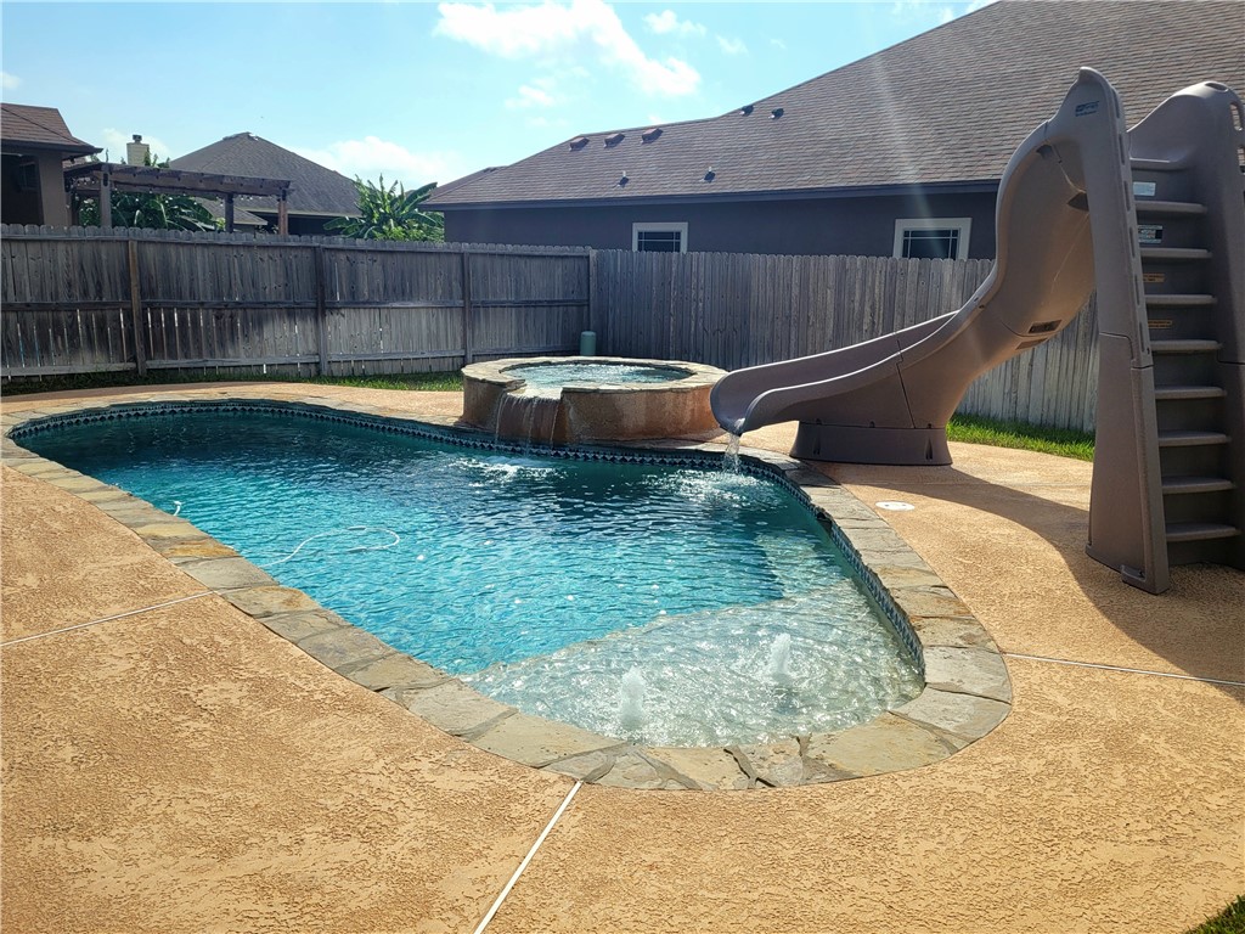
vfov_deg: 53.1
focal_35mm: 26
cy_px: 467
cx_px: 622
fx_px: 935
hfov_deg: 67.3
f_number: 1.8
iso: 40
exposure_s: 1/5000
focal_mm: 5.4
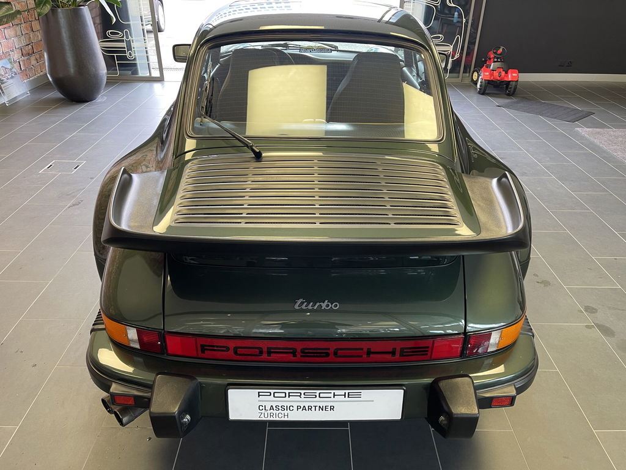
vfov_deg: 54.9
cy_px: 235
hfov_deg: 69.4
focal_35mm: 25
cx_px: 313
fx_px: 452
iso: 80
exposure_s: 1/50
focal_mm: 5.1
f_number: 1.6
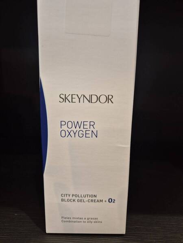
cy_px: 122
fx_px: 162
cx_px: 92
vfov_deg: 73.9
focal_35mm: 23
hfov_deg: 58.9
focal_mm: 5.4
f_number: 1.8
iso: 160
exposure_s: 1/57
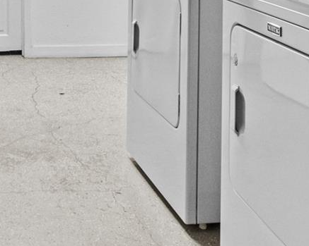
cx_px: 28
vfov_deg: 20.4
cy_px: -102
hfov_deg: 27.6
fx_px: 603
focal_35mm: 66
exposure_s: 1
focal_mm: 10
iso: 100
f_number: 9
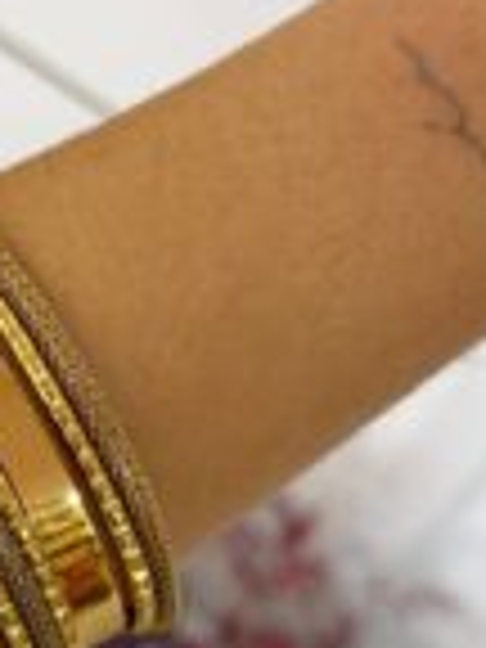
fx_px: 1666
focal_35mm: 89
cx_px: -9
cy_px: 367
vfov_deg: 22.0
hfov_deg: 16.2
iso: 160
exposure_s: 1/100
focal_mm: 6.76
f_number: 1.78
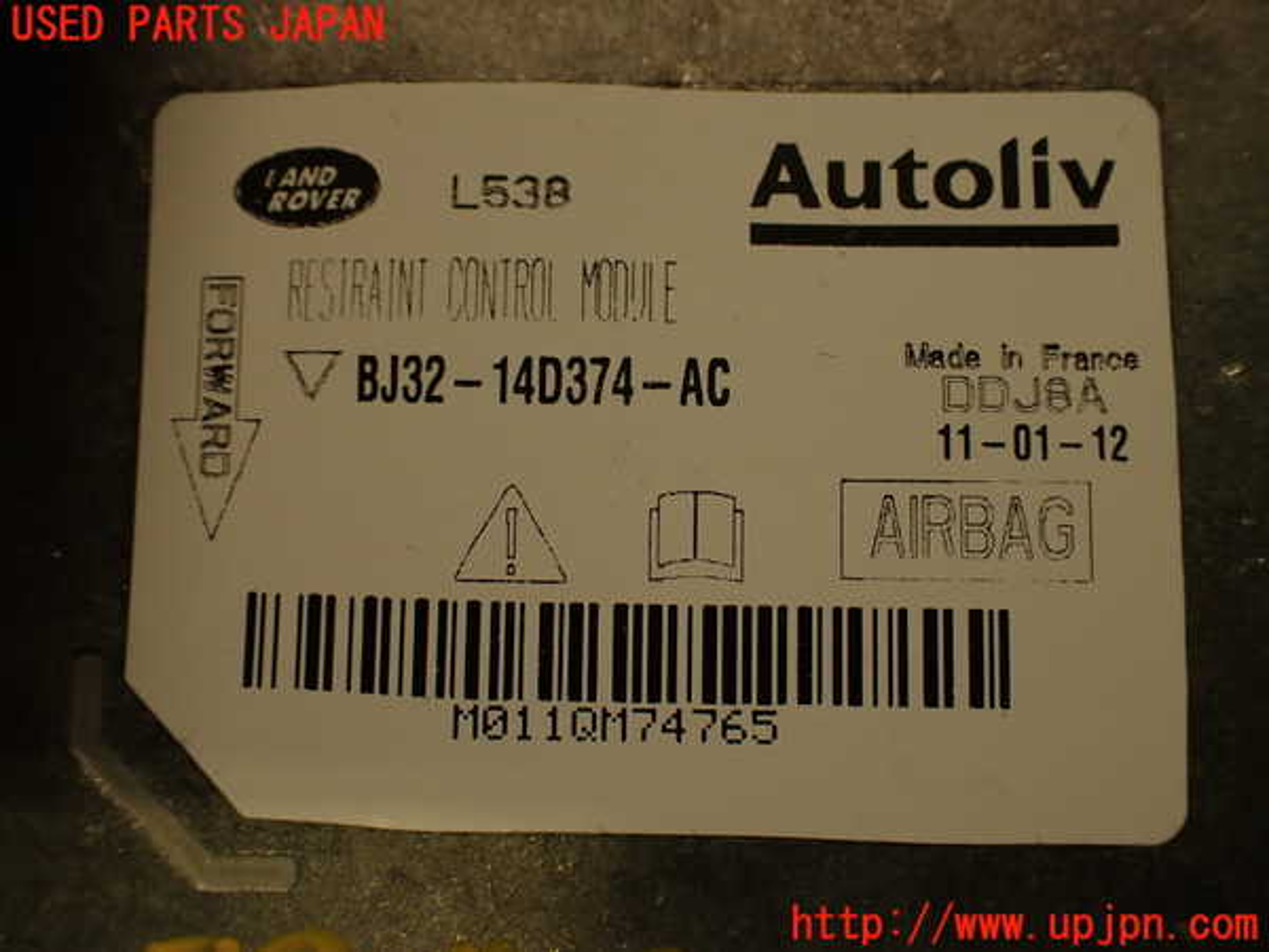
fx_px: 1320
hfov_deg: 51.4
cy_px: 476
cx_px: 634
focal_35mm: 36
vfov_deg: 39.7
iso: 160
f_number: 2.5
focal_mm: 6.37
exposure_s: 1/80
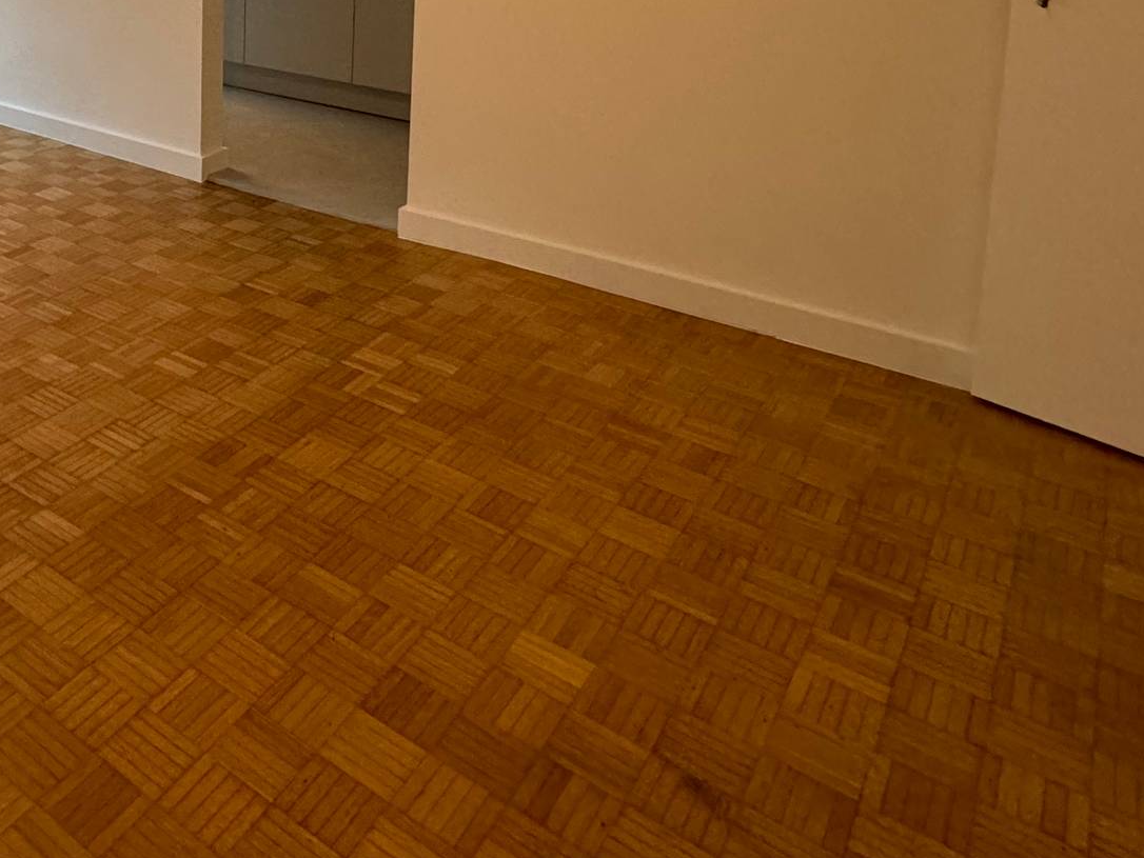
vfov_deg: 37.4
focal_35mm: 33
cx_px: 67
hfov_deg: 48.2
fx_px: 1091
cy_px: -40
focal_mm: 2.22
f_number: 2.2
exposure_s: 1/100
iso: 320
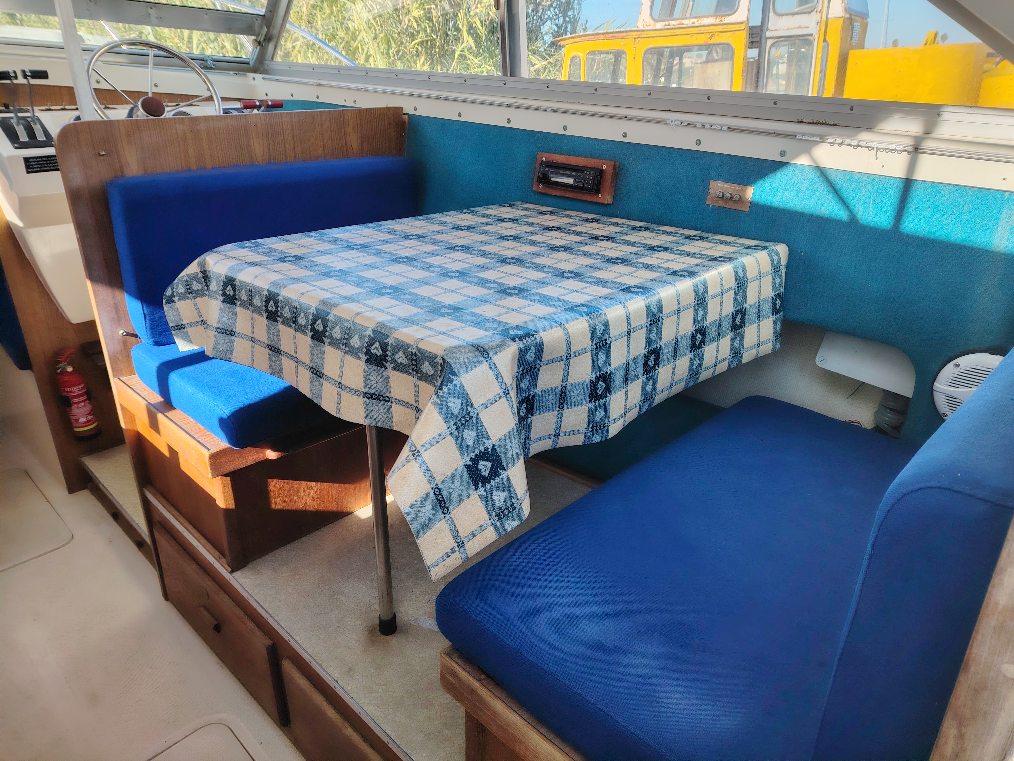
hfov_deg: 71.6
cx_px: 507
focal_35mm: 24
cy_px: 380
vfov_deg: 56.8
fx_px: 703
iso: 100
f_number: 1.75
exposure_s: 1/199
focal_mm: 5.25
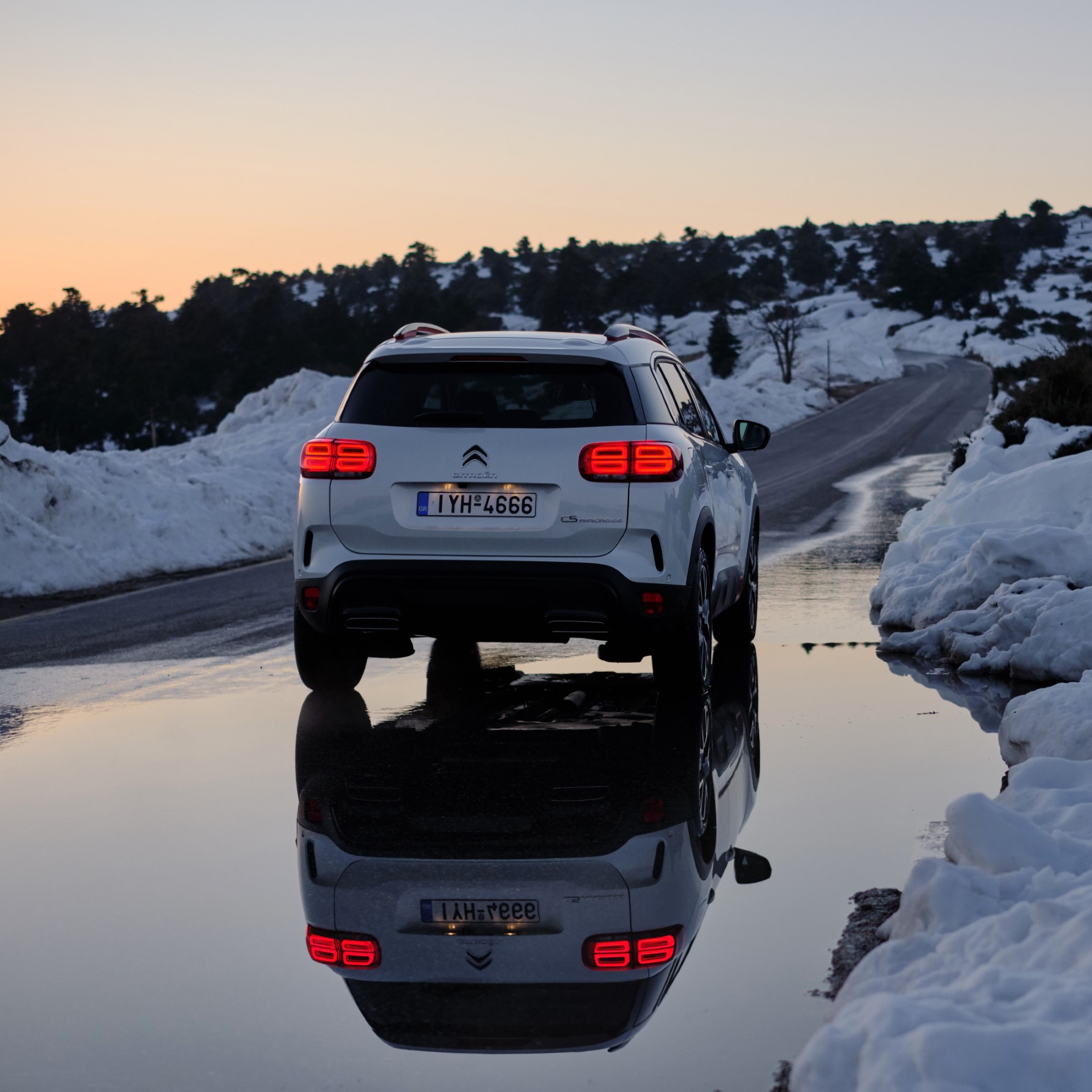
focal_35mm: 68
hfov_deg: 25.2
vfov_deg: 25.4
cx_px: 727
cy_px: 547
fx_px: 2427
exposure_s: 1/1600
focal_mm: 35
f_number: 2
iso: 500
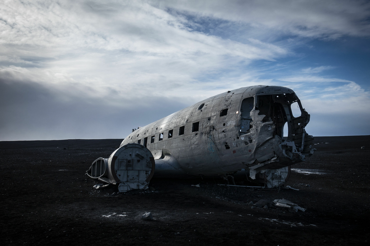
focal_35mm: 33
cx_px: 185
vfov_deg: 40.0
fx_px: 339
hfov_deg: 57.2
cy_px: 123
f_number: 9
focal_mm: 12.2
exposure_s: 1/320
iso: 160
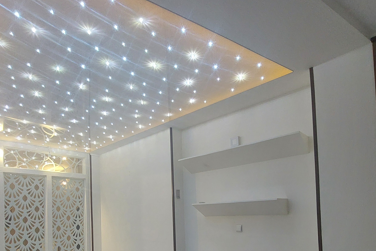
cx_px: 190
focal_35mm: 22
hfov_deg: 78.6
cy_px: 201
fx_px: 230
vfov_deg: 53.4
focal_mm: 1.74
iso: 320
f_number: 2.2
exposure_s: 1/50
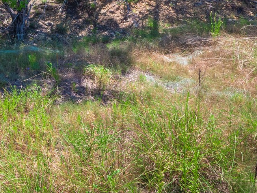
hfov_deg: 34.7
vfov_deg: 29.7
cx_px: -48
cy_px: -17
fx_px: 327
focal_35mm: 44
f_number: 7.1
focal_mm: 7
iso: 200
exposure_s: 1/200
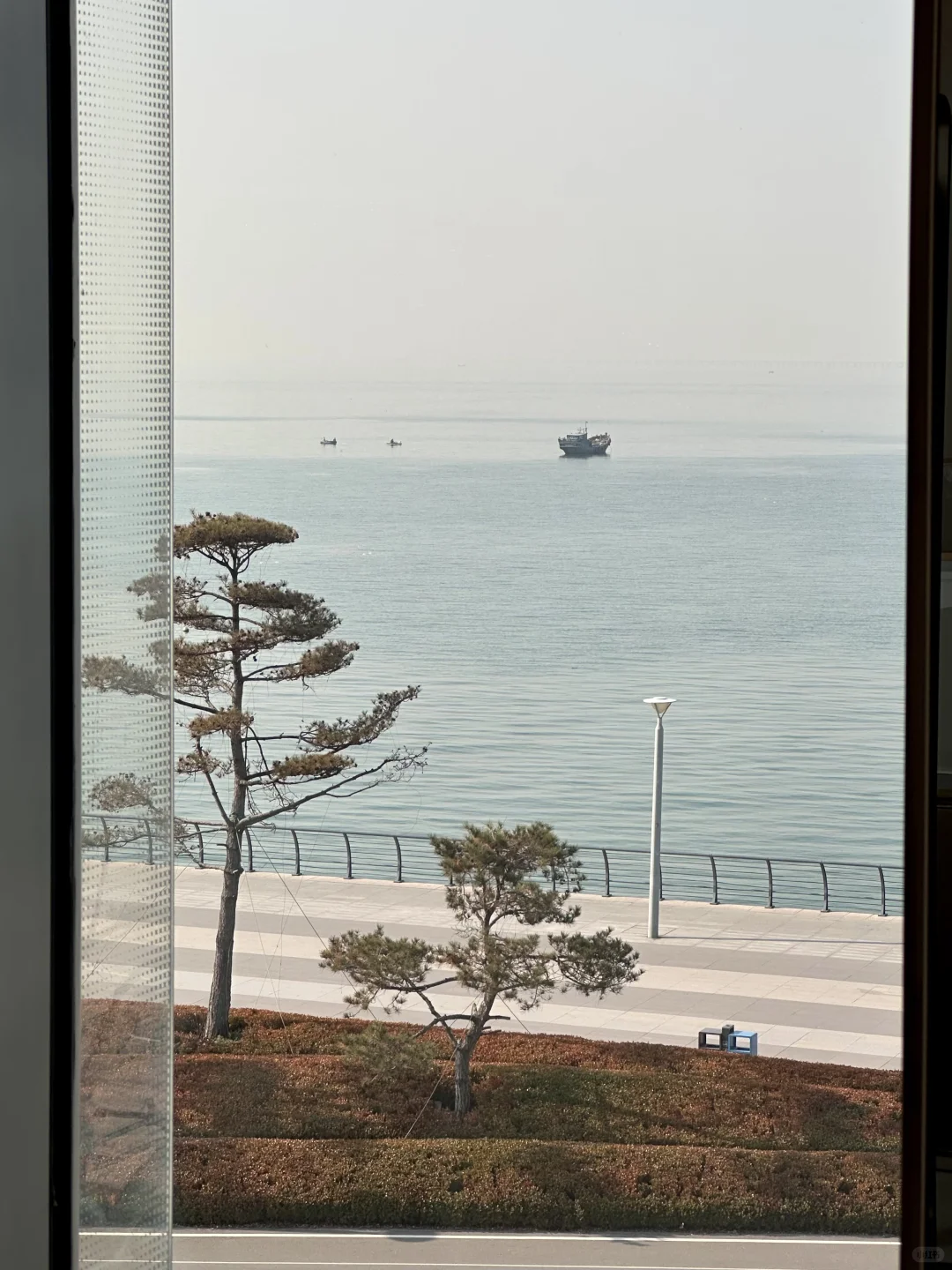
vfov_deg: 25.3
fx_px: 2824
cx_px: 476
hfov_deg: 19.1
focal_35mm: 77
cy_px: 635
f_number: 2.8
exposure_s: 1/504
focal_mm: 9
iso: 32
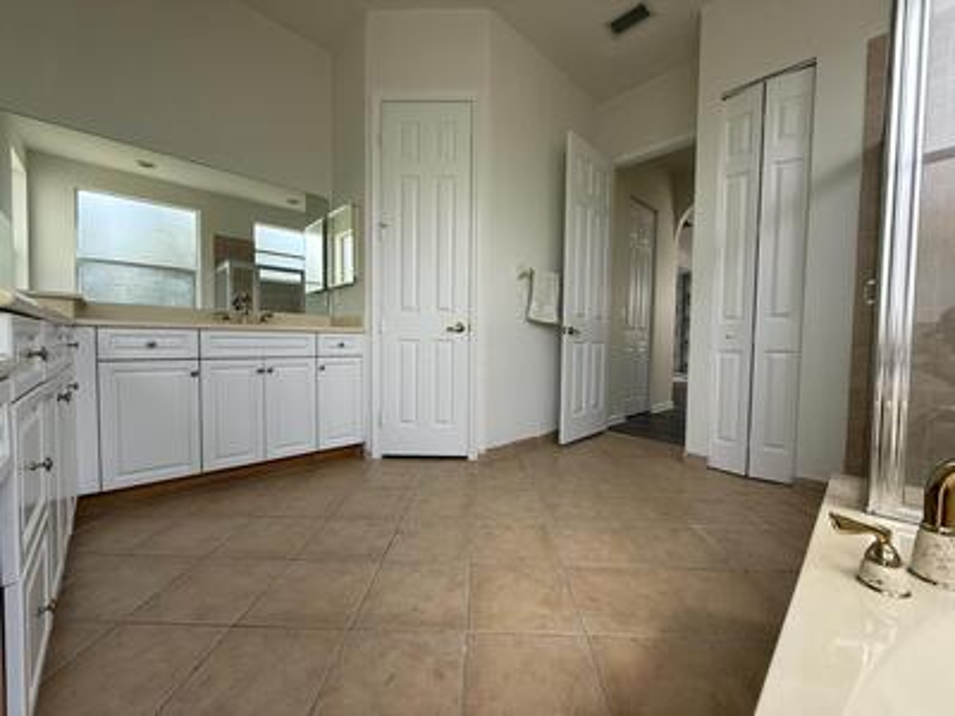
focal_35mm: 14
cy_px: 358
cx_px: 478
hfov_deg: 102.1
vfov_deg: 85.7
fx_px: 386
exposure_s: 1/318
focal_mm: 2.22
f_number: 2.2
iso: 64
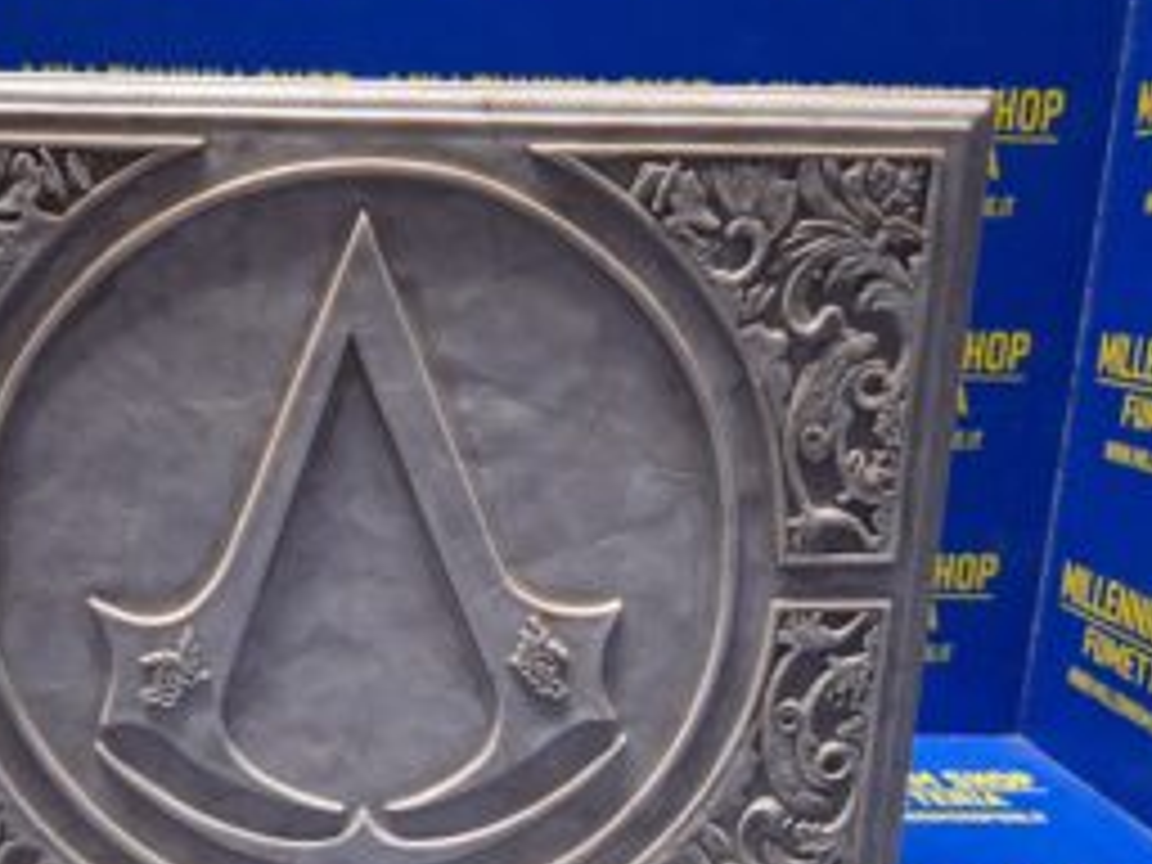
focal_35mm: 36
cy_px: 603
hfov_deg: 50.3
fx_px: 1198
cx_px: 374
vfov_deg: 39.0
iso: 320
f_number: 1.8
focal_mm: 5.54
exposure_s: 1/25
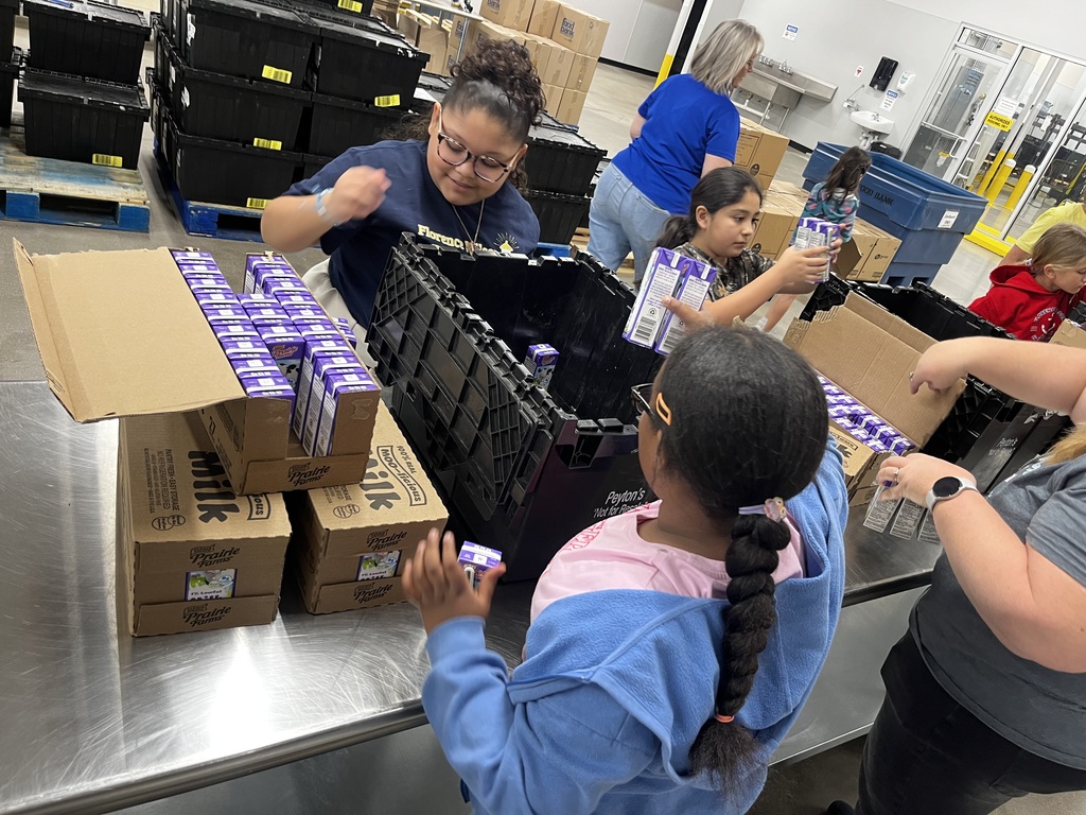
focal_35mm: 26
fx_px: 816
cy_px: 408
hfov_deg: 67.3
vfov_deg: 53.1
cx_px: 543
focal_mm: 5.1
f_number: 1.6
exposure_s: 1/60
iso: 125
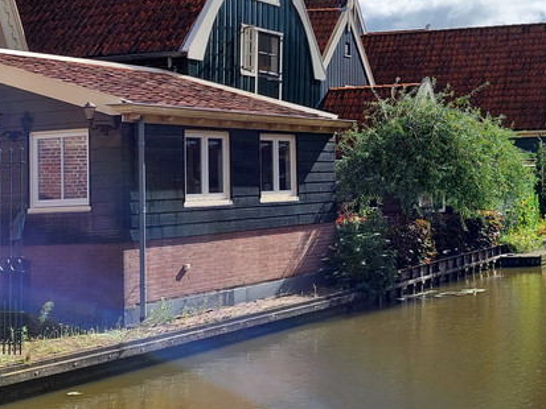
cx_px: 549
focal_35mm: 62
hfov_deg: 29.1
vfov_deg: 23.6
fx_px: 978
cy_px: 140
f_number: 1.8
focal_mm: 5.23
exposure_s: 1/949
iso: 25
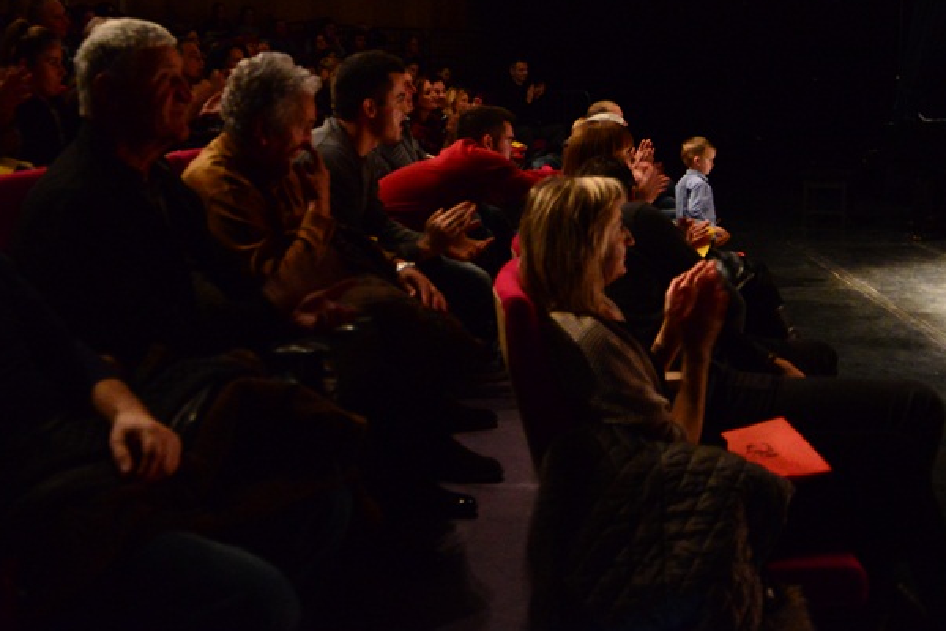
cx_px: 367
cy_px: 174
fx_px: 946
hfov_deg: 52.7
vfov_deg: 36.2
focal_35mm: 36
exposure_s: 1/13
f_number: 3.5
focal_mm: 24
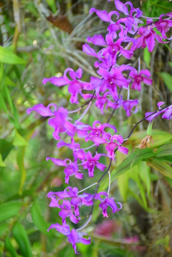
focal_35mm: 158
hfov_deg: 8.7
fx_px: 1129
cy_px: 128
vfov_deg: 13.0
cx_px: 86
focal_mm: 105
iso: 100
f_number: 5.6
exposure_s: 1/40
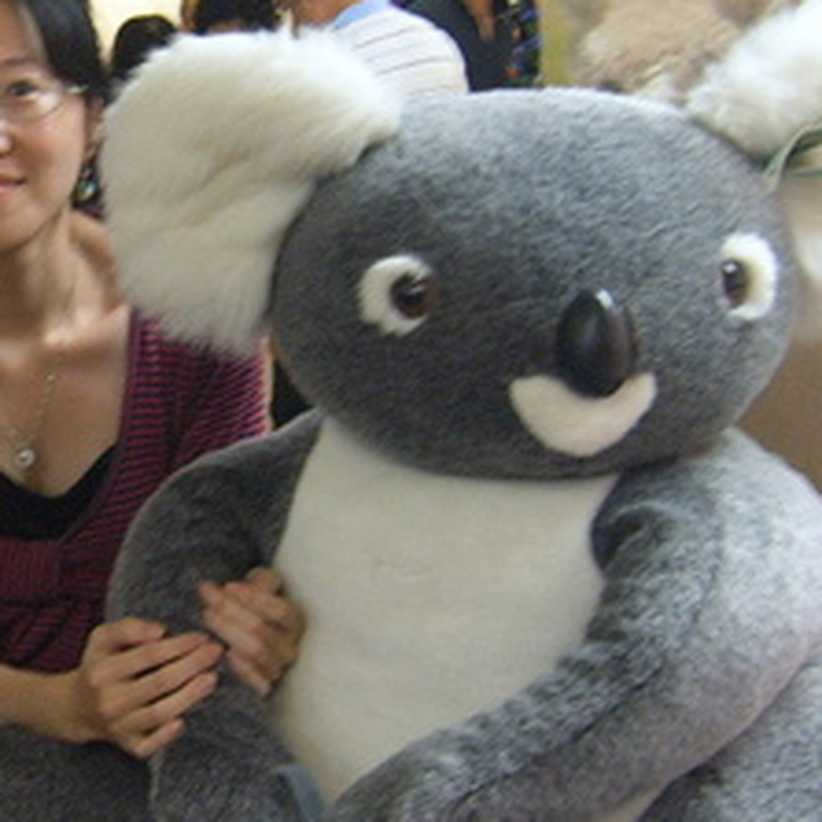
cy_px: 461
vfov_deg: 16.3
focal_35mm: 107
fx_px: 2875
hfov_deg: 15.8
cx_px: -107
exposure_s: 1/15
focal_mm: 7.5
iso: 100
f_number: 3.1
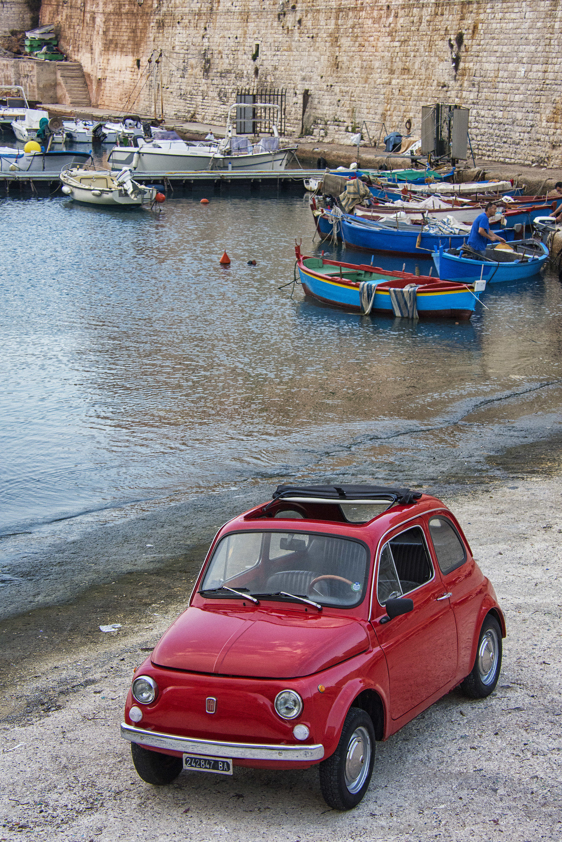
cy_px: 421
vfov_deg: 26.0
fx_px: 1826
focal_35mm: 78
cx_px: 281
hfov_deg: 17.5
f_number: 8
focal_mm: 52
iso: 1250
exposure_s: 1/125
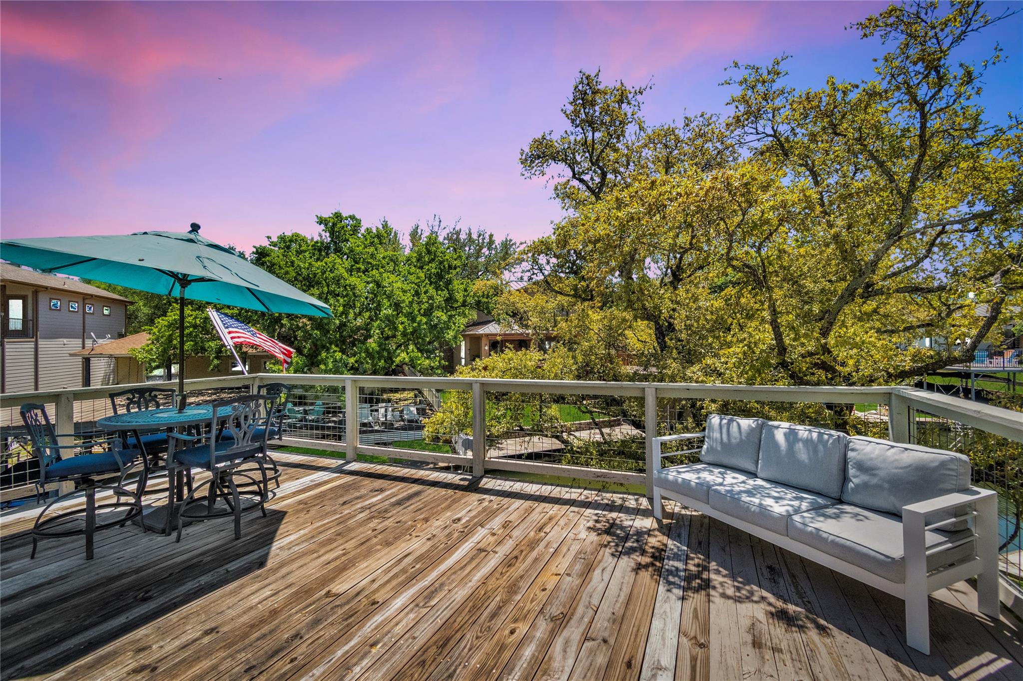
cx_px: 512
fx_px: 426
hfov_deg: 100.4
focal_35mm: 15
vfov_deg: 77.3
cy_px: 340
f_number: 5.6
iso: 1600
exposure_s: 1/6400
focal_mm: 10
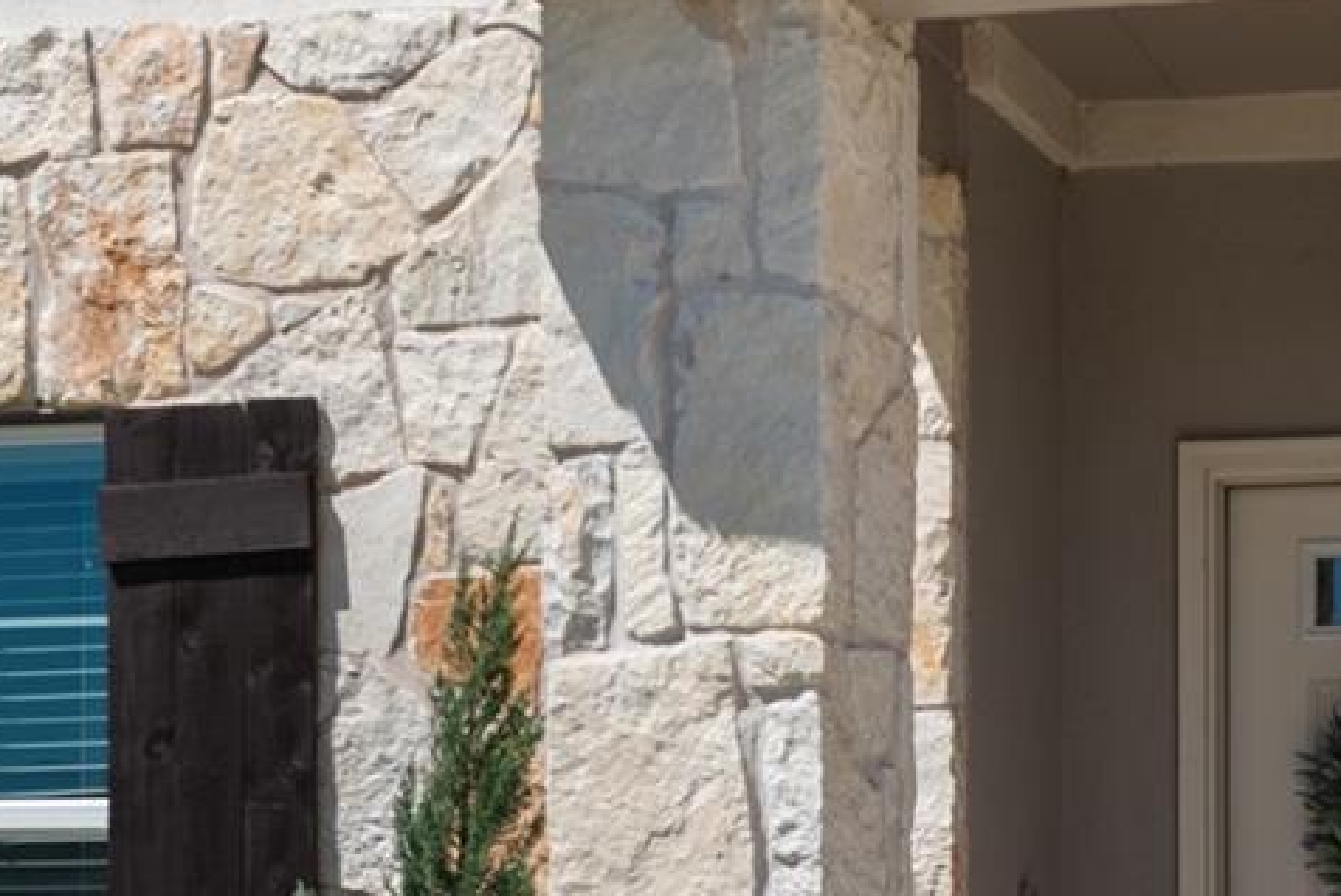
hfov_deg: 23.1
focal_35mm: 86
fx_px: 3205
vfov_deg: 15.4
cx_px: 1152
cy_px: 1017
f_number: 8
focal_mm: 20
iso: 400
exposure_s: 1/500
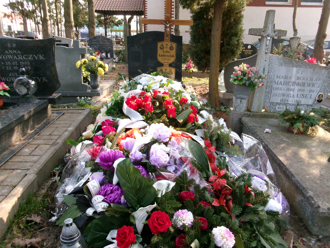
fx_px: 267
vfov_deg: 49.7
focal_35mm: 28
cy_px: 124
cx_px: 165
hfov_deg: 63.4
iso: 100
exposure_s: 1/85
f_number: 3.9
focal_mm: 5.1
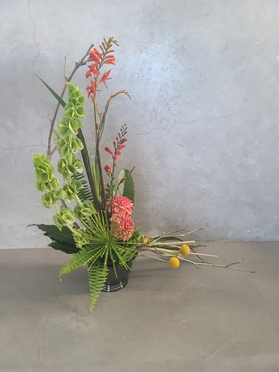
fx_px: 269
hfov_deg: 54.9
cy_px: 186
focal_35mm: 25
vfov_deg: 69.4
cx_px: 140
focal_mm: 7
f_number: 1.8
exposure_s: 1/40
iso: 320
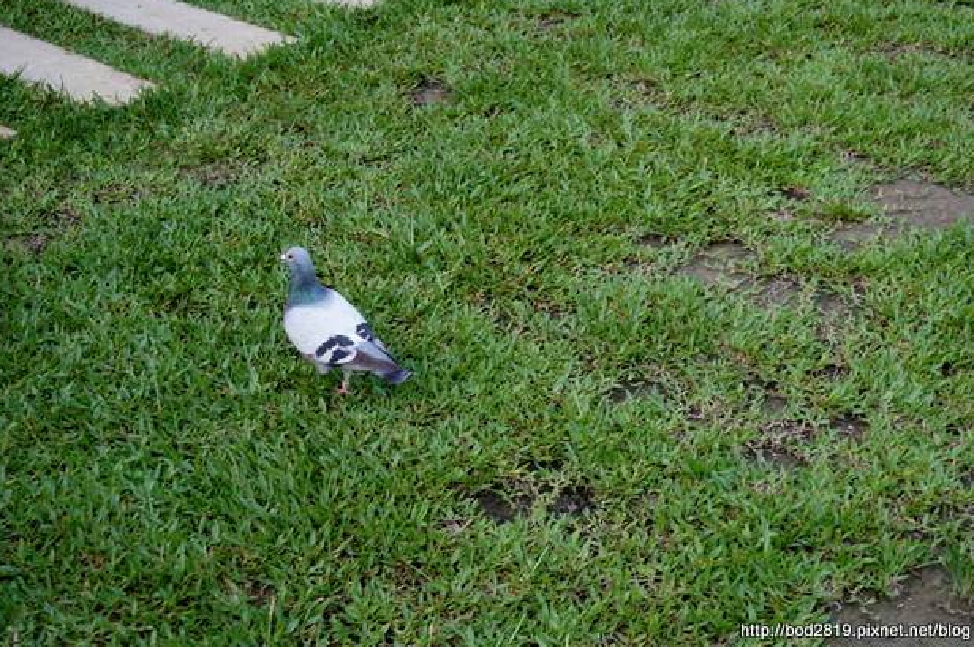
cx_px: 492
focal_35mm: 53
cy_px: 325
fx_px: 1432
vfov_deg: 25.4
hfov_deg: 37.6
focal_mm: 34
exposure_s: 1/160
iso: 500
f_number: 5
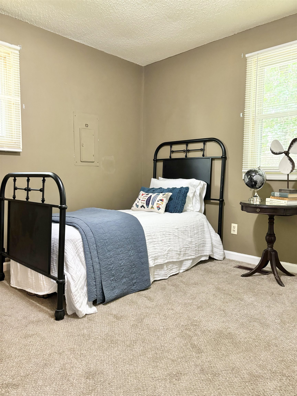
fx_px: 297
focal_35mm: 26
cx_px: 148
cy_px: 198
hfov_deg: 53.1
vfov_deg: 67.3
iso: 400
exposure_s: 1/40
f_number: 1.6
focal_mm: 5.96
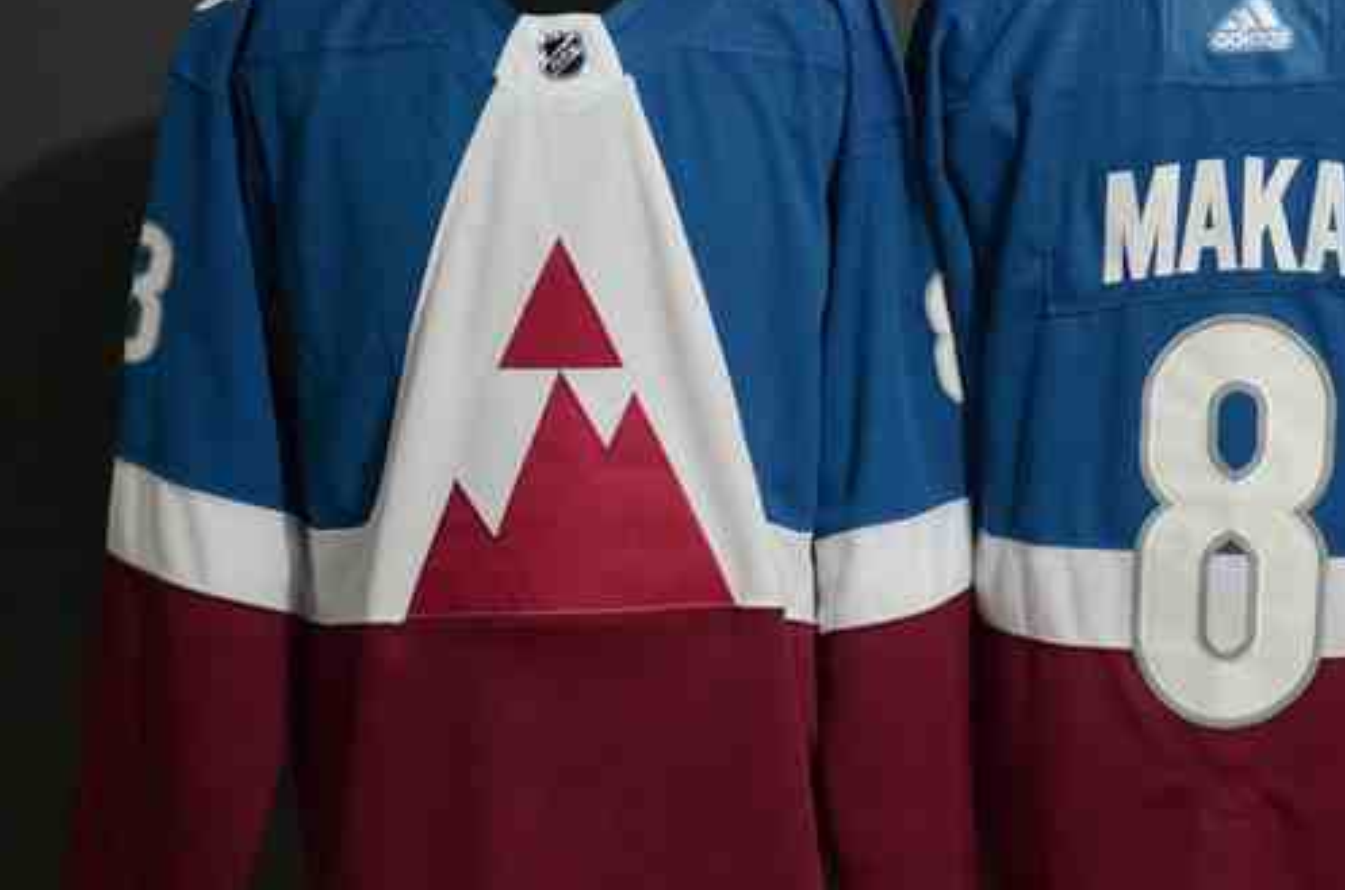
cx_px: 839
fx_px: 5405
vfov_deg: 9.4
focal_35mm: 145
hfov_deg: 14.2
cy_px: 400
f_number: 5
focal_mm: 60
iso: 4000
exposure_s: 1/30
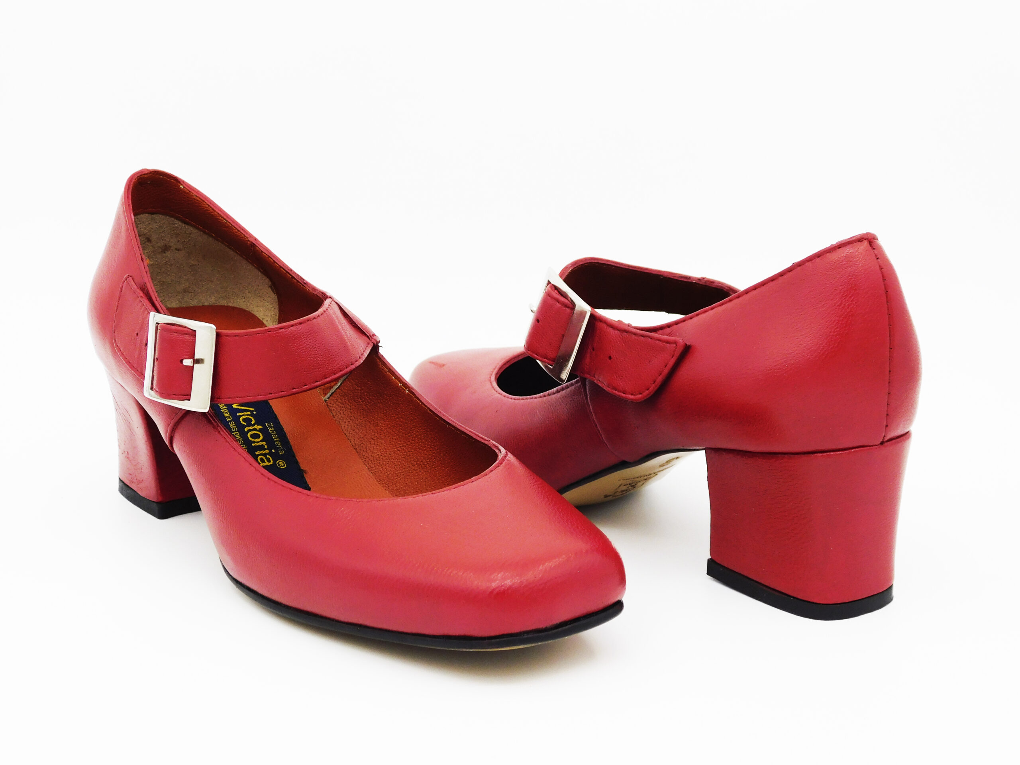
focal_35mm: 59
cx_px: 510
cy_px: 382
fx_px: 1739
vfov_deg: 24.8
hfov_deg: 32.7
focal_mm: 10.4
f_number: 4
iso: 125
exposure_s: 1/320
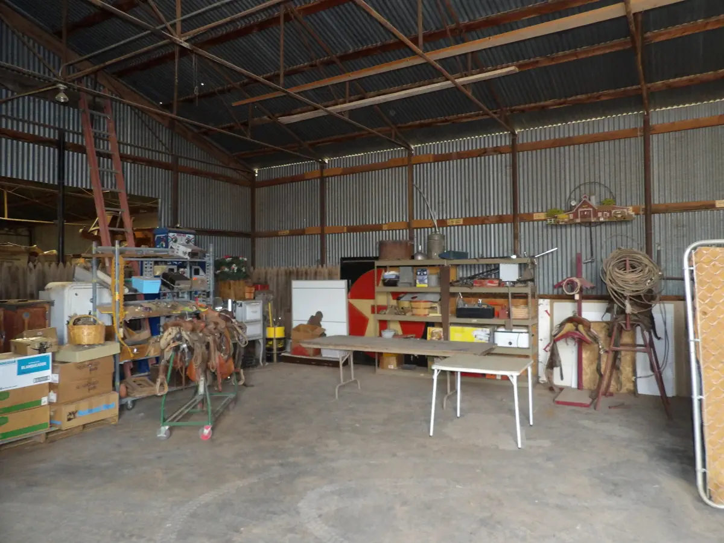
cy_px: 272
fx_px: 502
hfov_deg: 71.6
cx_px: 362
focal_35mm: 24
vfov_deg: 56.8
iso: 484
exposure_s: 1/33
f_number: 3.2
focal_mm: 4.3
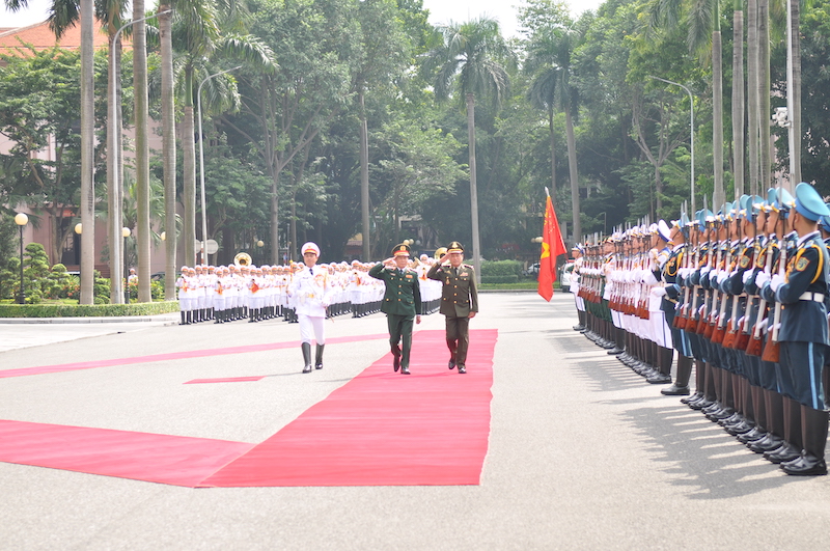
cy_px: 276
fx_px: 1899
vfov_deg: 16.5
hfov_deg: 24.7
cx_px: 415
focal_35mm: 82
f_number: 4
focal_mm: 55
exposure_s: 1/800
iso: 200
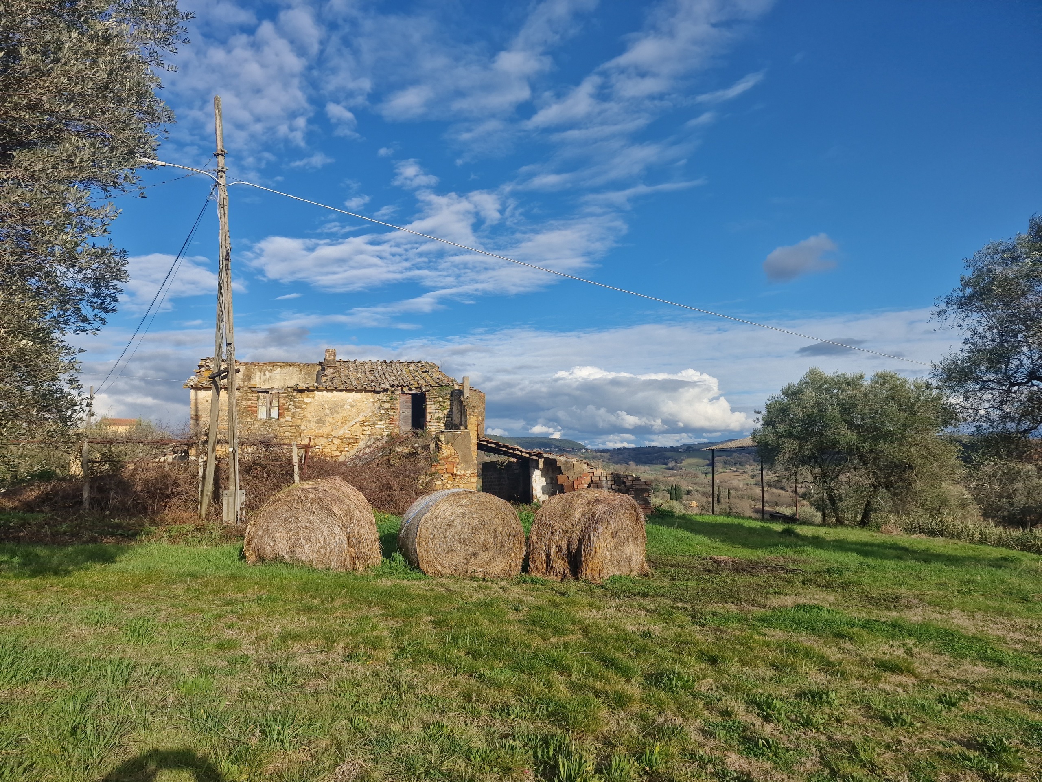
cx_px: 521
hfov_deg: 73.9
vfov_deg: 58.9
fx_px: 692
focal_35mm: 23
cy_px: 391
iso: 50
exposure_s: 1/1433
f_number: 1.8
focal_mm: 6.4
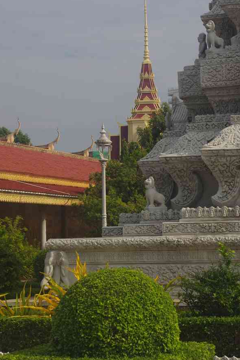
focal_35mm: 94
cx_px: 116
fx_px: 936
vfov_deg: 21.8
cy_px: 162
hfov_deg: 14.6
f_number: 11
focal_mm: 55
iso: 200
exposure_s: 1/125
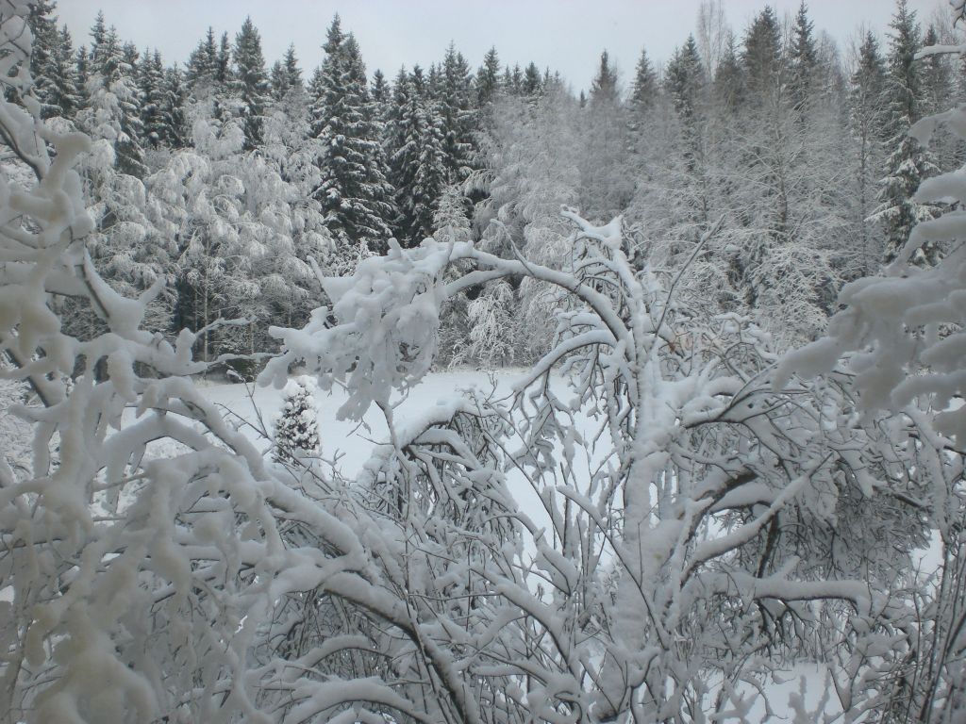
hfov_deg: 49.0
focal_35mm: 38
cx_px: 483
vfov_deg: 37.7
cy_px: 362
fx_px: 1060
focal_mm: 6.3
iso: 50
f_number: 3.1
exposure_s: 1/125
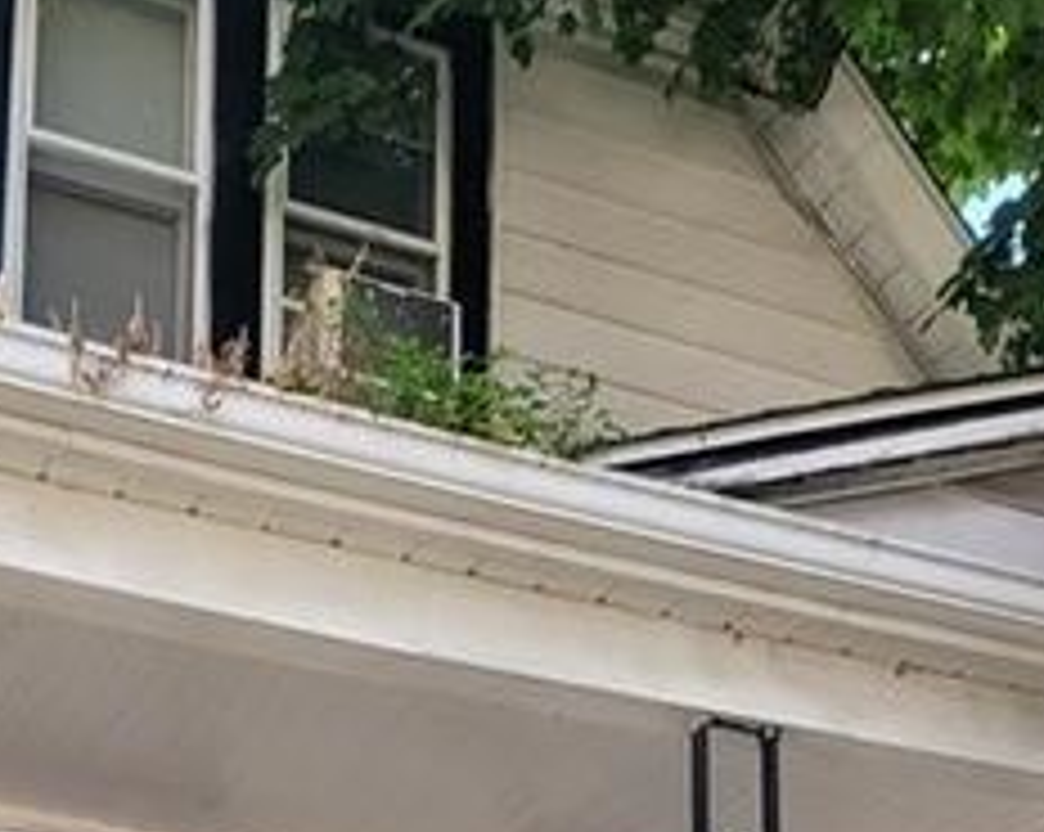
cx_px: 225
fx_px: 2253
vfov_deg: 17.8
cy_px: 1383
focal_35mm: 73
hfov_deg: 25.7
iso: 40
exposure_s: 1/192
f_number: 1.8
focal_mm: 5
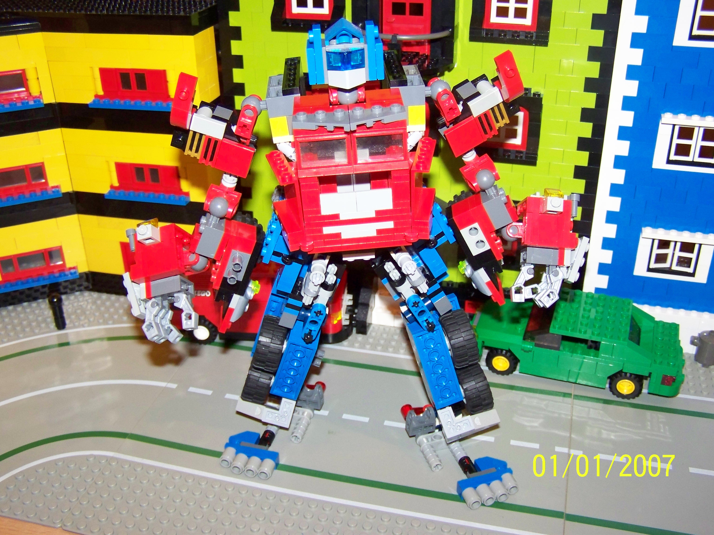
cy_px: 268
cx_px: 357
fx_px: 784
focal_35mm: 38
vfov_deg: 37.7
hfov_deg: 49.0
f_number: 2.8
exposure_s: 1/30
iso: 200
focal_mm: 6.3
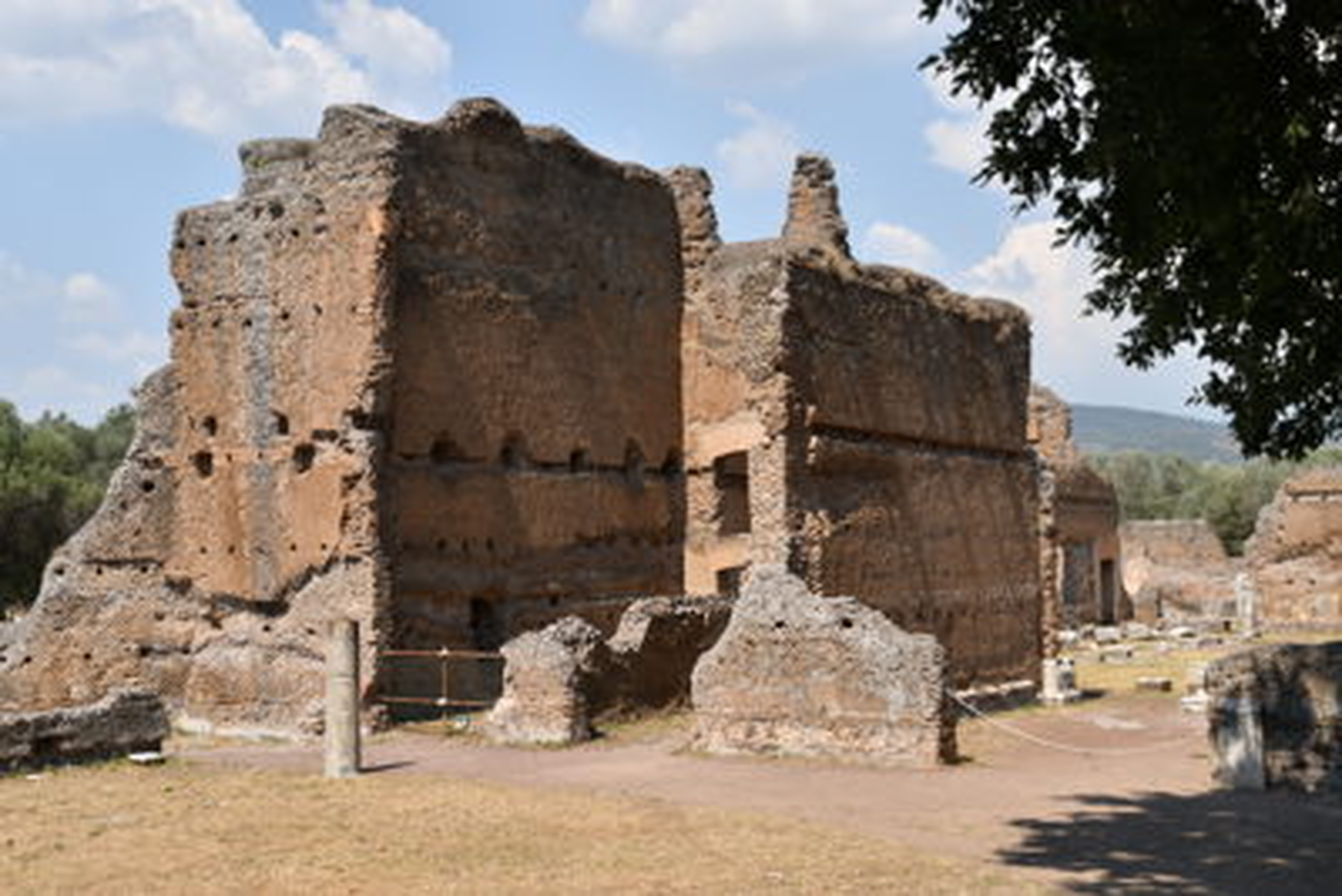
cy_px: 448
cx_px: 671
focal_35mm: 46
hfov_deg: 42.7
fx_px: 1715
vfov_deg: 29.3
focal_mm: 31
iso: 100
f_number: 4
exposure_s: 1/1250
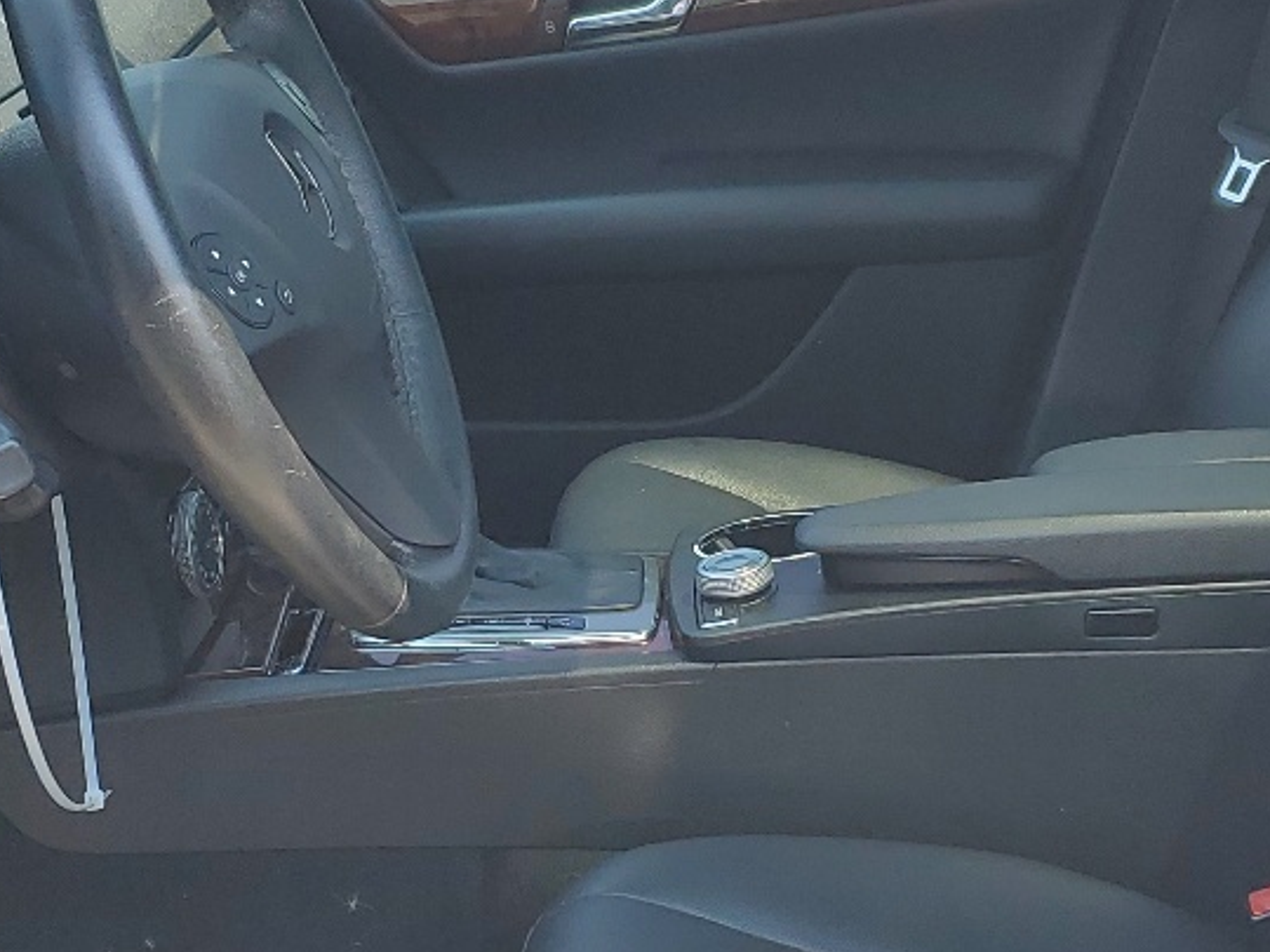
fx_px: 2825
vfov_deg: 19.1
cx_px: 682
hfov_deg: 25.3
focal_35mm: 77
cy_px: 599
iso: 50
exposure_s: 1/714
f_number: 1.5
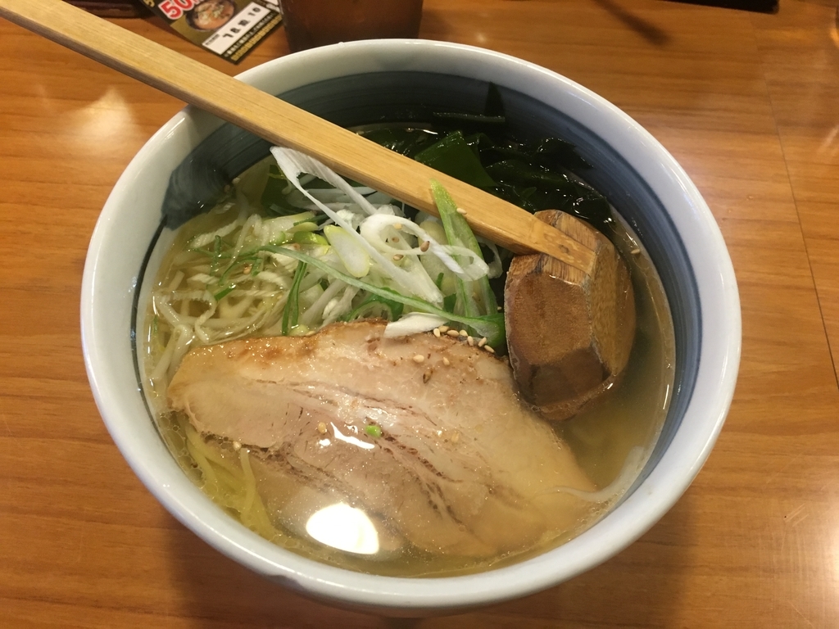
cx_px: 420
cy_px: 314
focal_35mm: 29
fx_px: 703
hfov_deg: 61.7
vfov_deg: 48.2
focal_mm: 4.15
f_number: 2.2
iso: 125
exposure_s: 1/30
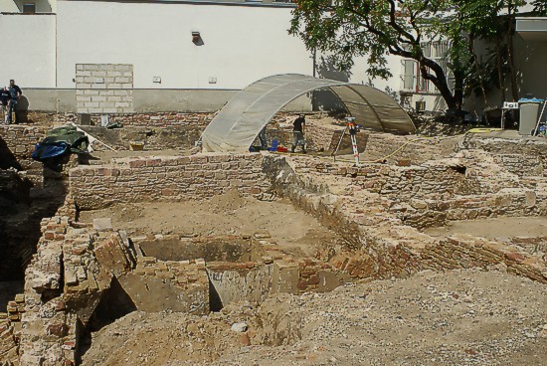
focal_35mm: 42
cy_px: 183
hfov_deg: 46.4
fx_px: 639
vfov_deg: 32.0
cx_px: 274
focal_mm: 28
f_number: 11
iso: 100
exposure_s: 1/400
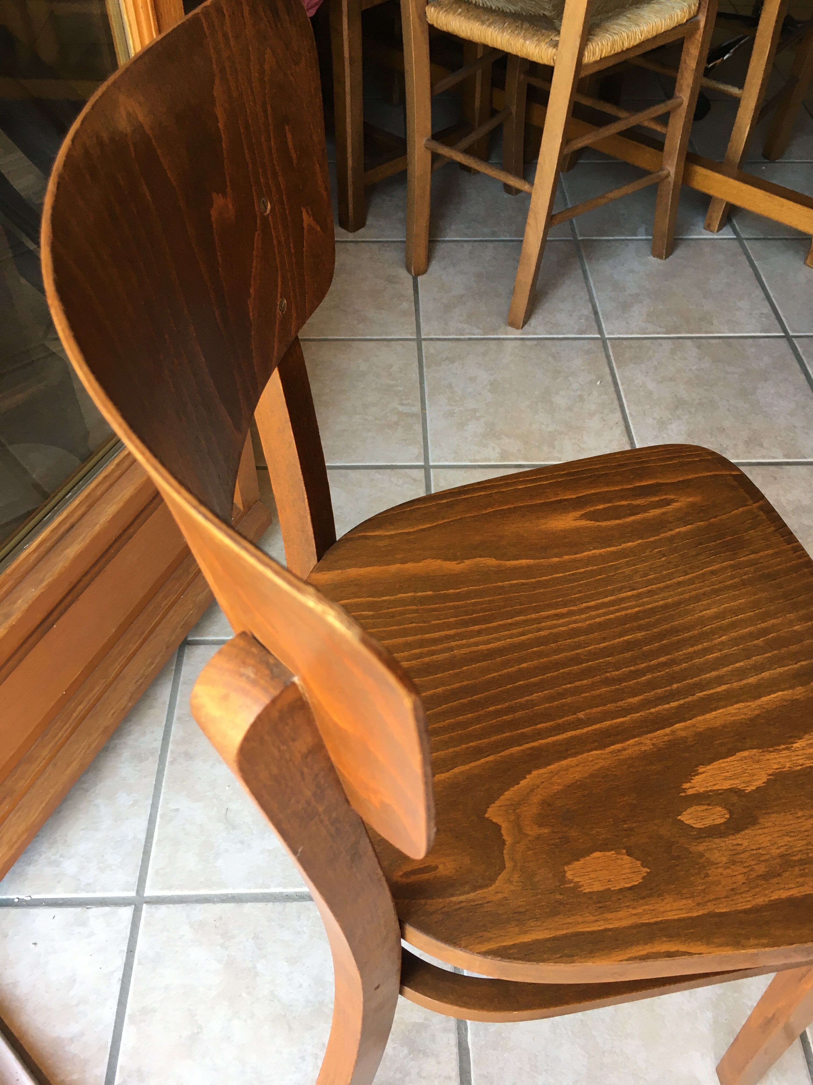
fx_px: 908
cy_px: 542
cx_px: 406
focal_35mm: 29
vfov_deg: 61.7
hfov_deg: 48.2
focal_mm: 4.15
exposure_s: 1/33
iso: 40
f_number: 2.2
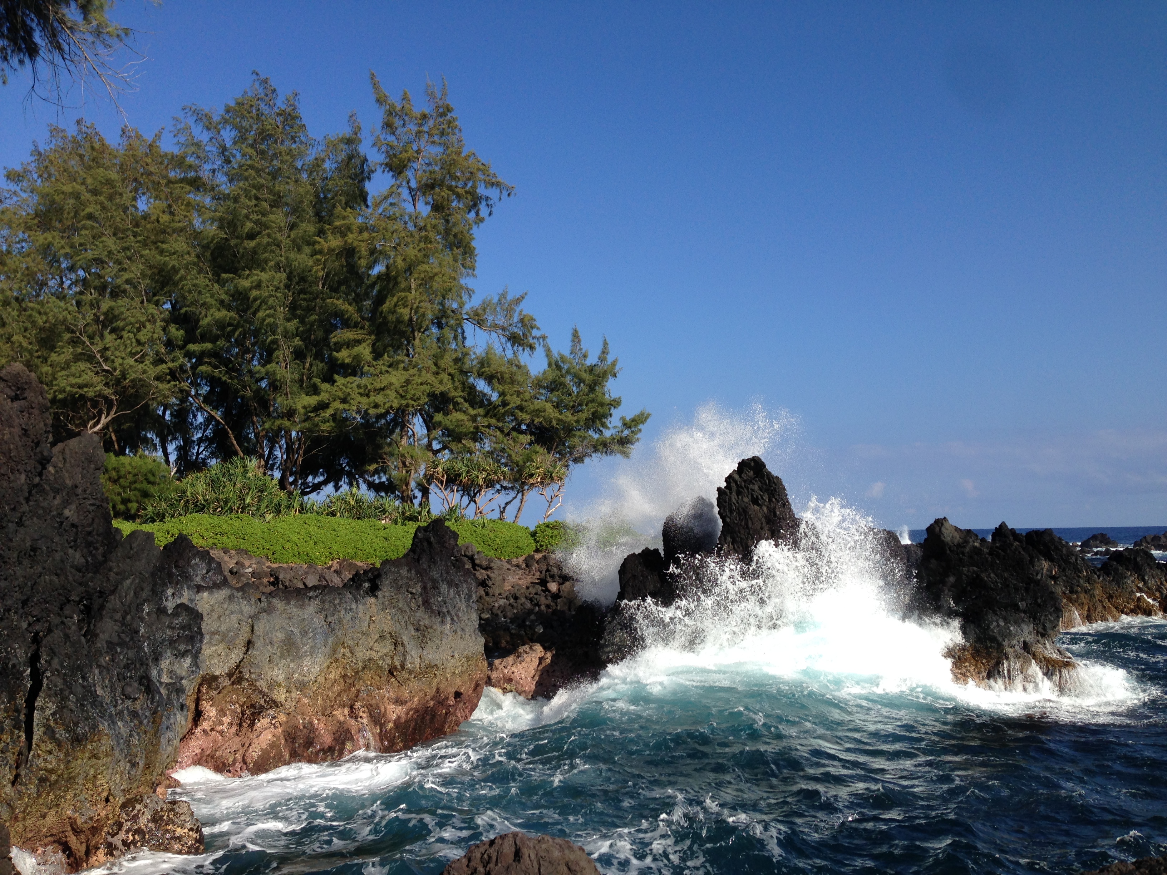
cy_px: 438
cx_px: 584
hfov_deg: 55.4
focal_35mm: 33
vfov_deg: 42.9
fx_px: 1113
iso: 50
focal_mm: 4.12
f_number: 2.4
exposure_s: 1/1869
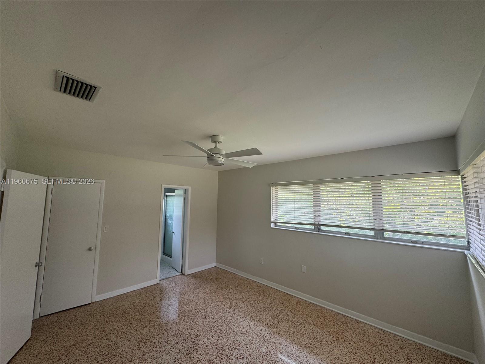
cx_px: 242
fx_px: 196
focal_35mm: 14
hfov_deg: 102.1
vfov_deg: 85.7
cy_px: 182
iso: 64
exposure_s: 1/99
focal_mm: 2.22
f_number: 2.2
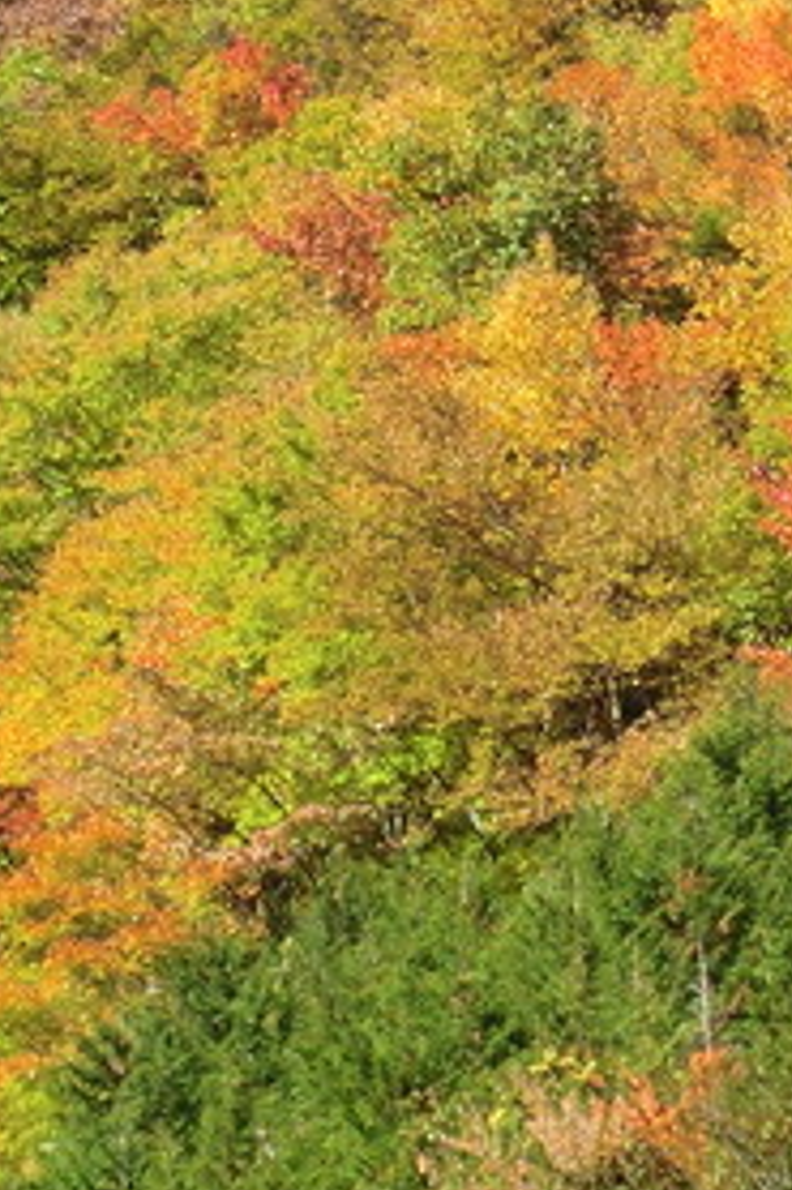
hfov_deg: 3.9
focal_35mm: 353
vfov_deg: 5.8
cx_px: 689
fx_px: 11663
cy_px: 163
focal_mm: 16.3
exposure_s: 1/400
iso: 100
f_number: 4.2
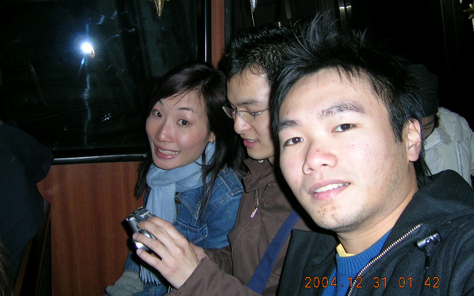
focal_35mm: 38
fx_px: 491
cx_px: 235
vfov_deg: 33.6
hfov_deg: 51.5
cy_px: 139
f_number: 2.8
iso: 50
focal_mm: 5.4
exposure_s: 1/60.1
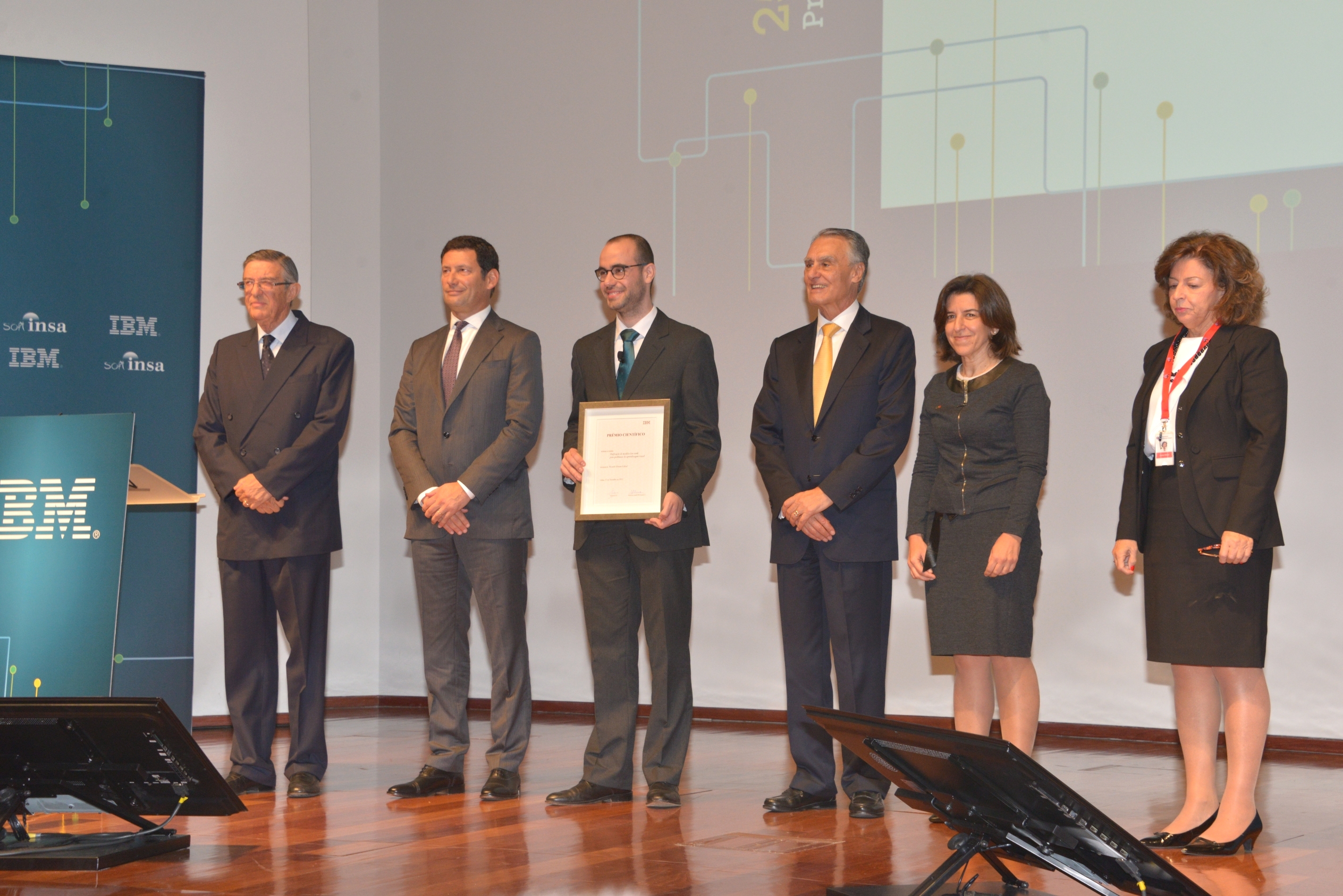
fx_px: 2314
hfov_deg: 32.4
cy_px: 448
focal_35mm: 62
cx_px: 672
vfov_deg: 21.9
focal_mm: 62
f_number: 8
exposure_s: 1/30
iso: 1600
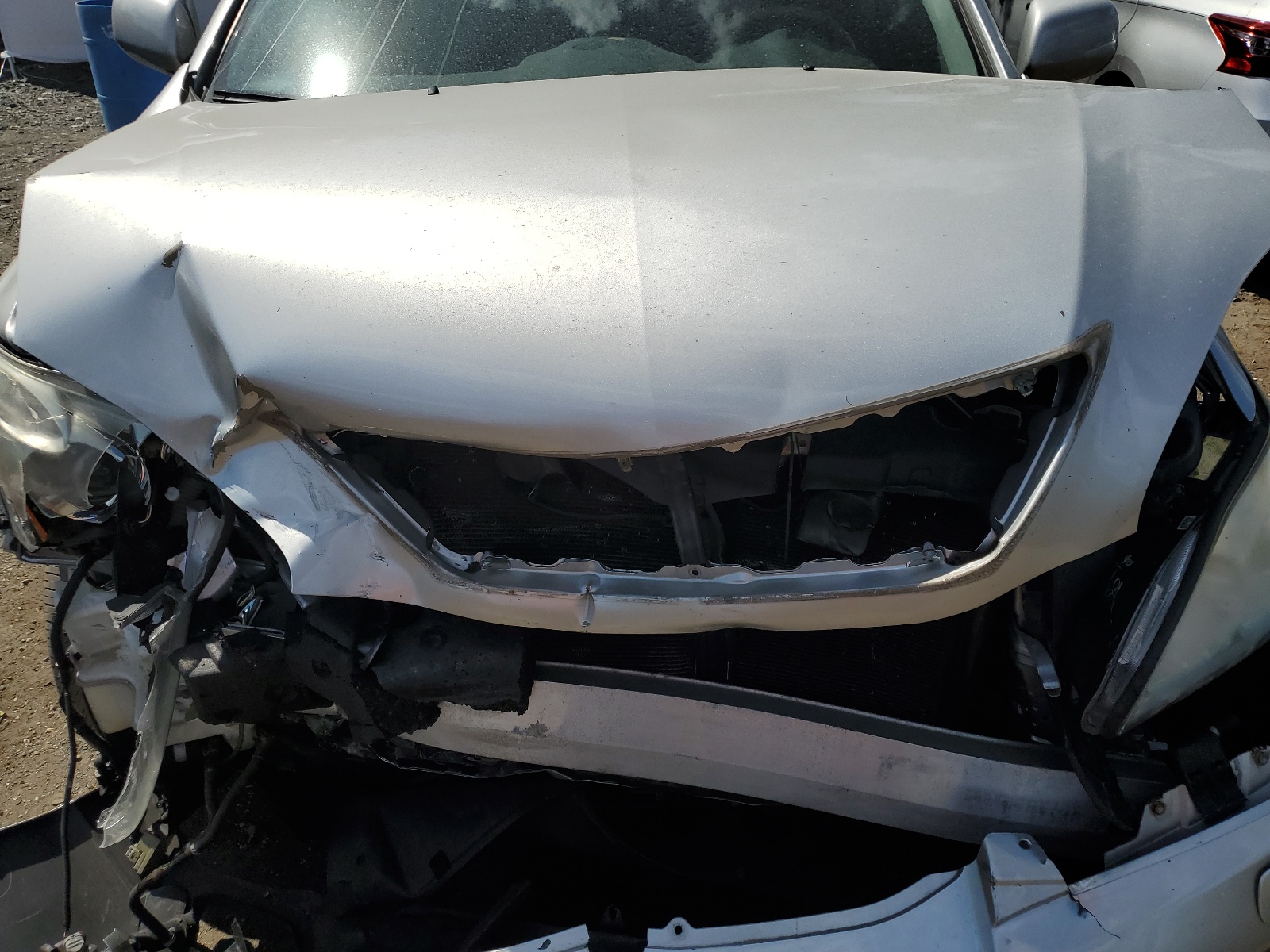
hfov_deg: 67.3
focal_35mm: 26
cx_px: 635
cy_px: 476
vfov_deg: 53.1
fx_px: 954
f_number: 1.5
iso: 50
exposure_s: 1/10000
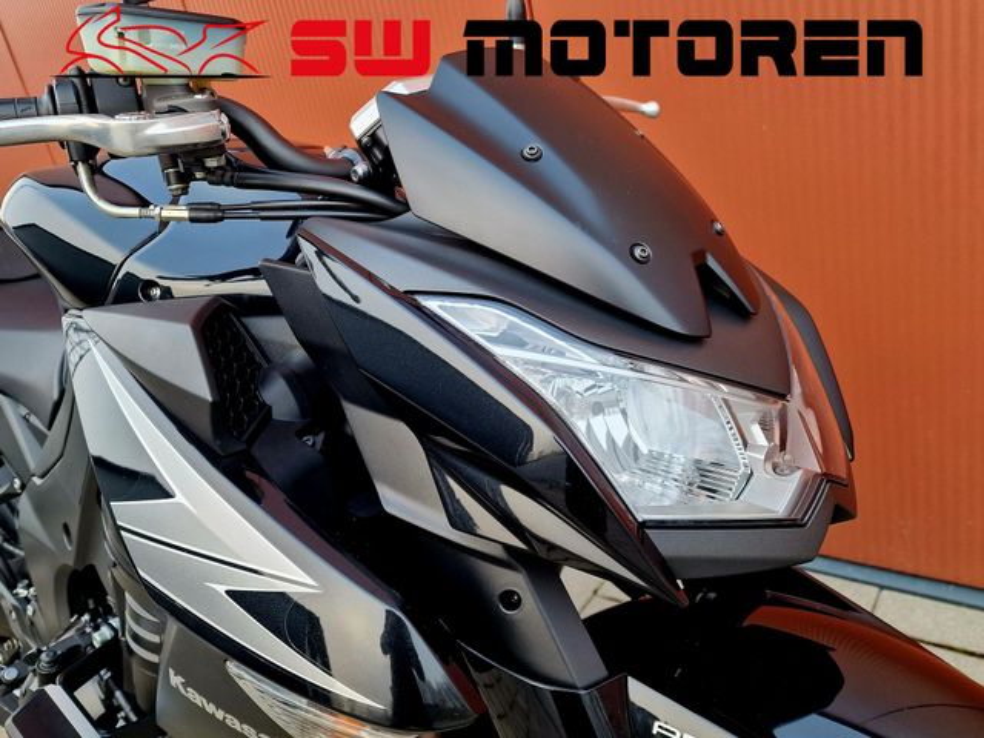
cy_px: 369
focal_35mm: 23
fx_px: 654
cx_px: 492
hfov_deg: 73.9
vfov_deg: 58.9
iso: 100
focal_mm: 6.4
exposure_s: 1/182
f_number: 1.8
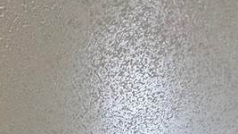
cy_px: 411
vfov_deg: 10.7
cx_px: -64
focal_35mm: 73
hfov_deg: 25.3
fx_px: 461
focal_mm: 2.22
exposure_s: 1/60
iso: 200
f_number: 2.2
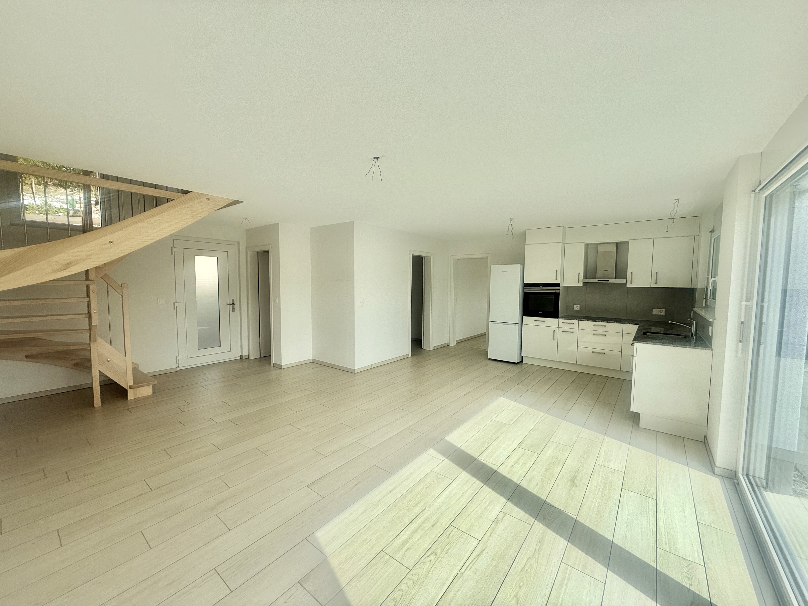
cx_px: 404
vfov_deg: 85.7
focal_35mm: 14
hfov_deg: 102.1
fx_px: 327
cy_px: 303
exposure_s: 1/514
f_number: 2.2
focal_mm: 2.22
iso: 50
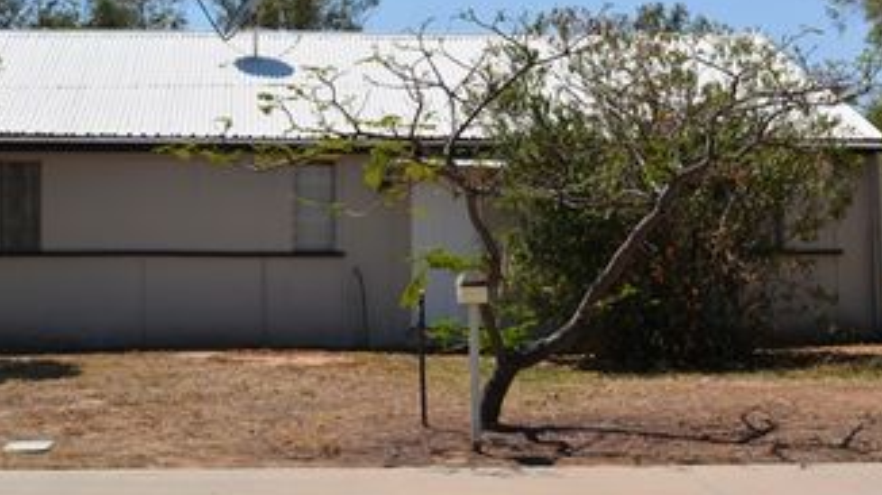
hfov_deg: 27.5
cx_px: 371
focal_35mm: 77
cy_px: 188
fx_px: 1800
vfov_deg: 15.6
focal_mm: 34
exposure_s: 1/200
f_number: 13
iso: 100
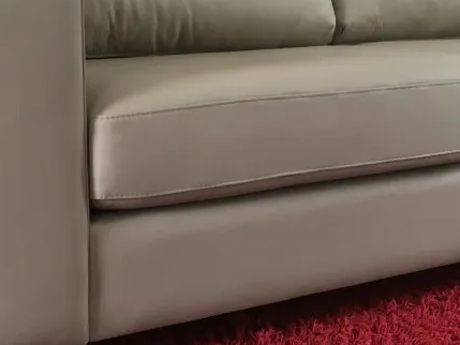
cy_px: 164
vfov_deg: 20.2
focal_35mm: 73
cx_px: 315
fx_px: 970
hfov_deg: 26.5
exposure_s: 1/33
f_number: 2.2
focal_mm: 4.15
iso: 64
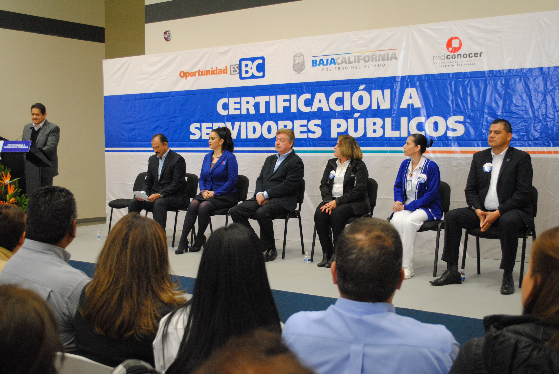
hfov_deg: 44.9
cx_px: 280
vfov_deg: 30.9
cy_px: 187
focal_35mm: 44
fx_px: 676
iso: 800
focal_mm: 29
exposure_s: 1/20
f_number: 4.5
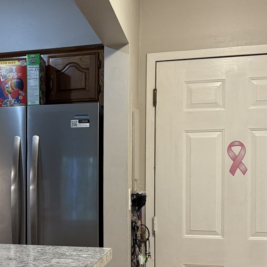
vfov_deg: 26.3
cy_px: 184
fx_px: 567
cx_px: 0
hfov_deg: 25.2
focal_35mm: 65
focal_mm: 6.76
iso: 200
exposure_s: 1/60
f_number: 1.78
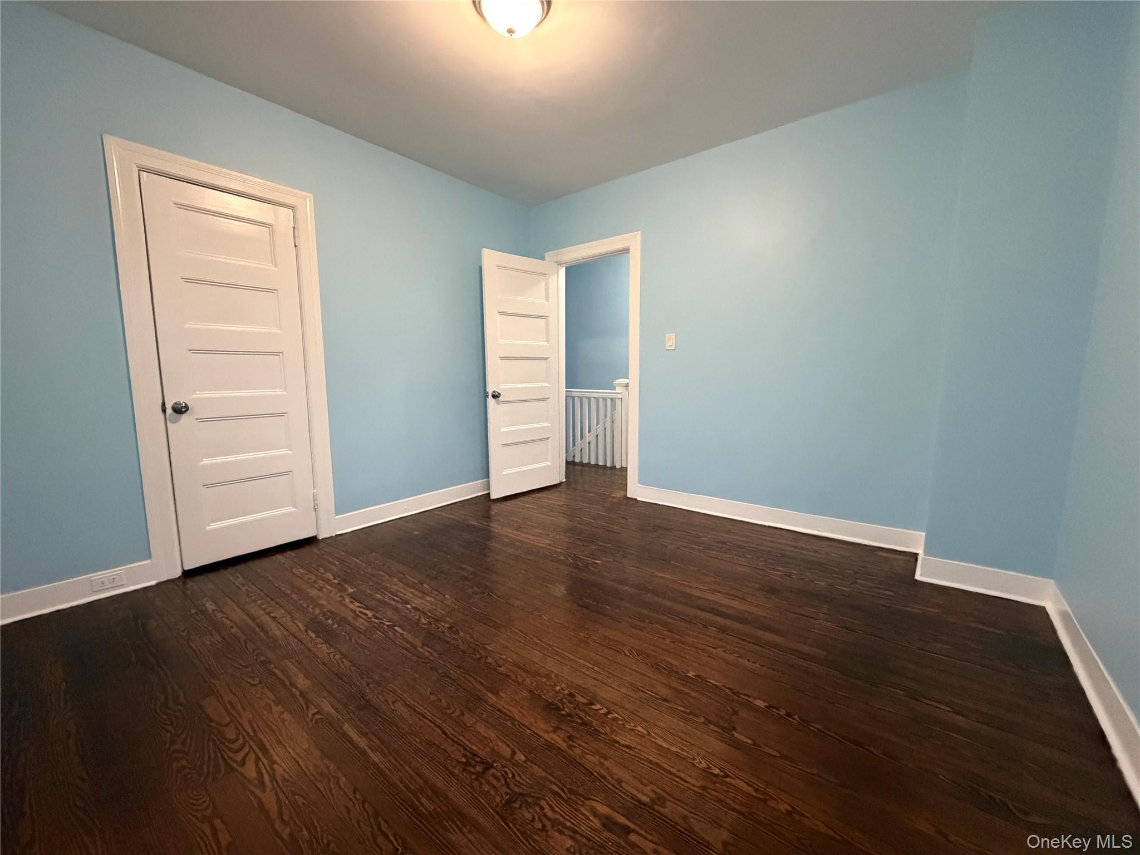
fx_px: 461
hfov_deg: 102.1
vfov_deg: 85.7
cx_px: 570
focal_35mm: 14
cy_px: 428
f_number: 2.2
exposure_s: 1/60
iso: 1000
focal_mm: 2.22
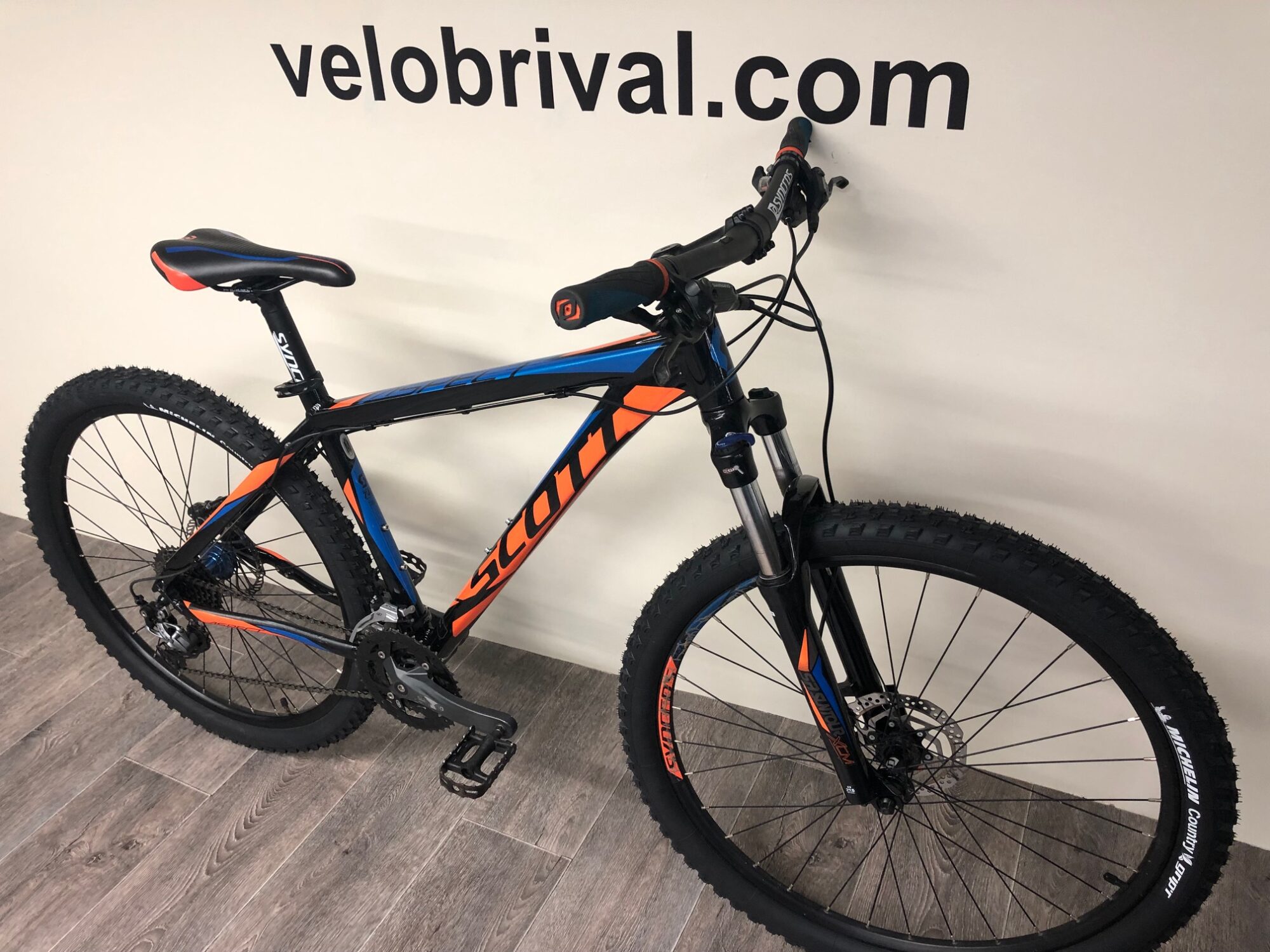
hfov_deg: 63.4
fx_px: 1027
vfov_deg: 49.7
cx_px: 635
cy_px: 476
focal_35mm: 28
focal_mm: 4
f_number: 1.8
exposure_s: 1/20
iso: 40
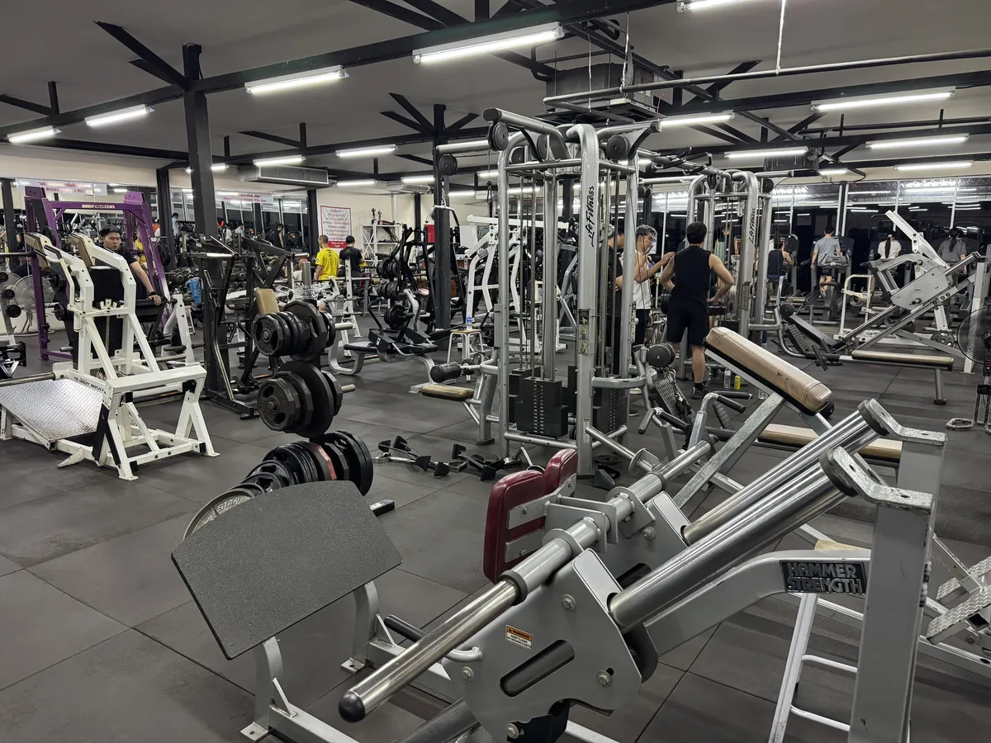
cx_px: 496
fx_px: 687
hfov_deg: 71.6
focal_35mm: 24
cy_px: 372
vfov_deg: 56.8
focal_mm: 6.76
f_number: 1.78
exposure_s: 1/50
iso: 400
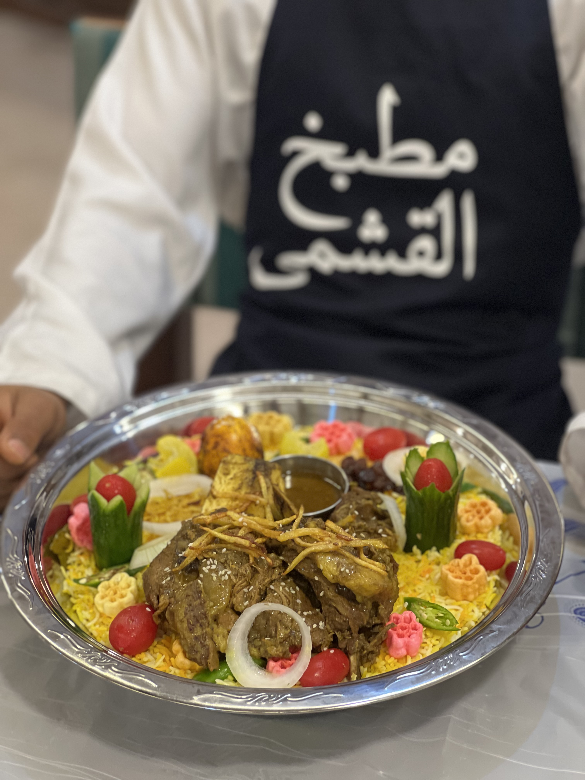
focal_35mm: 77
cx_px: 292
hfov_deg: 19.1
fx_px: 1735
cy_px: 390
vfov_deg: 25.3
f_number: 2.8
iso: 250
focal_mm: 9
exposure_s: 1/33
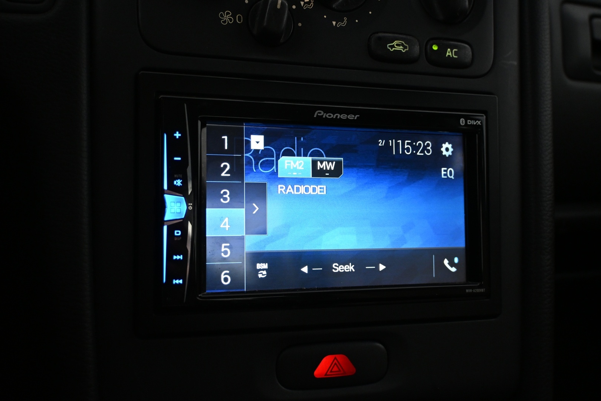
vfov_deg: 36.2
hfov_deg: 52.2
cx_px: 300
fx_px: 613
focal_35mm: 37
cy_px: 200
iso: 1400
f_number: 4.2
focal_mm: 24.5
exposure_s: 1/40
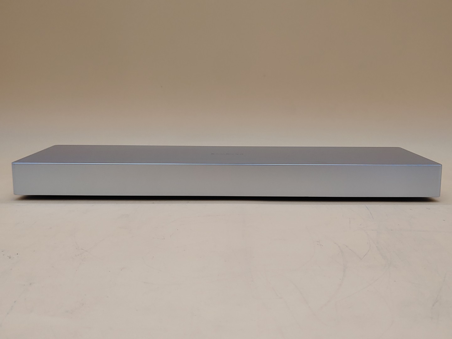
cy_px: 170
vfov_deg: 39.7
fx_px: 470
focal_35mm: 36
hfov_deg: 51.4
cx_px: 226
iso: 50
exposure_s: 1/190
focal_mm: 4.36
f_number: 1.8
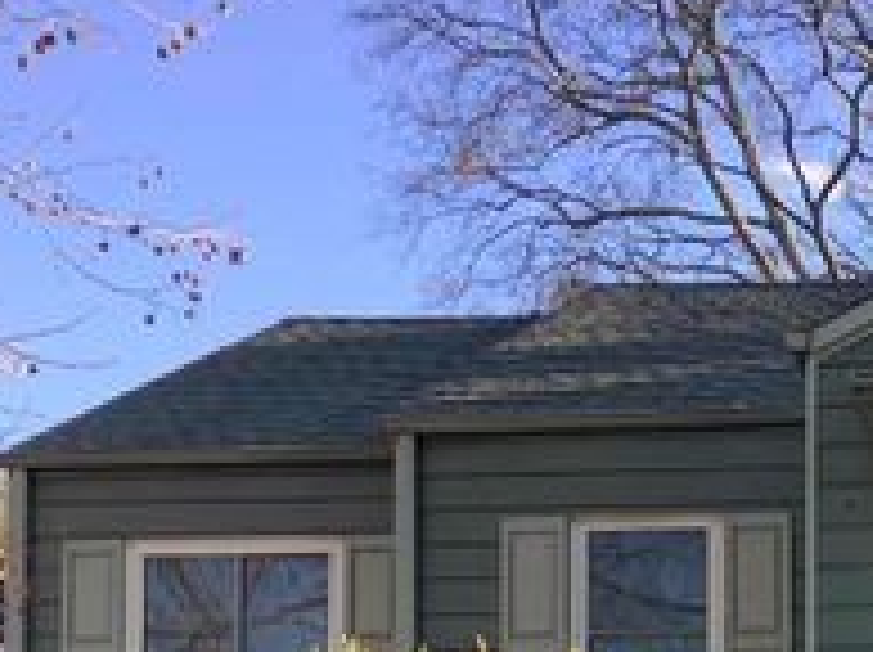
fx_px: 2015
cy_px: 753
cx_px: 950
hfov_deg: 23.1
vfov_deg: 17.6
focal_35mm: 80
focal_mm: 3.3
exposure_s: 1/208
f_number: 2.4
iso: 25
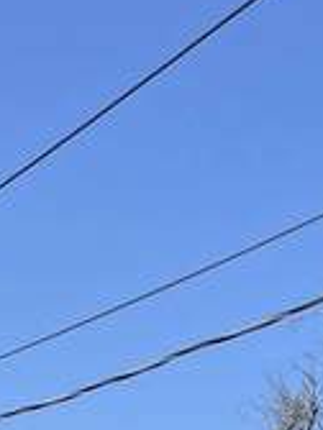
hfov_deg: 9.8
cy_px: 1070
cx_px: 364
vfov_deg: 11.0
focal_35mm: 149
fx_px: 1854
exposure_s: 1/3165
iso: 50
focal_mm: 5.7
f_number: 1.5
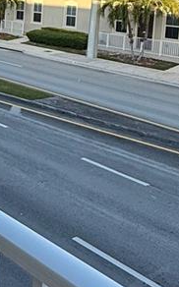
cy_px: 36
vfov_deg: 32.1
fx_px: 477
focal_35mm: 61
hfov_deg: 17.6
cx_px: -135
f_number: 2.2
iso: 50
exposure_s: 1/751
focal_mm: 2.22
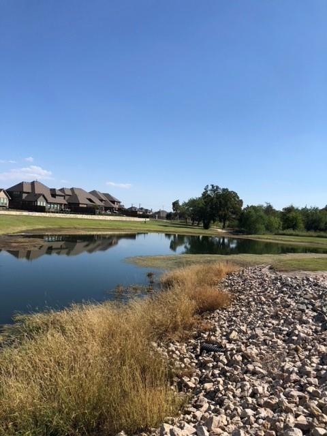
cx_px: 164
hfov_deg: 49.7
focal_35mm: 28
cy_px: 218
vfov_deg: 63.4
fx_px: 353
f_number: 1.8
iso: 25
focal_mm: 4
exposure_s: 1/2703
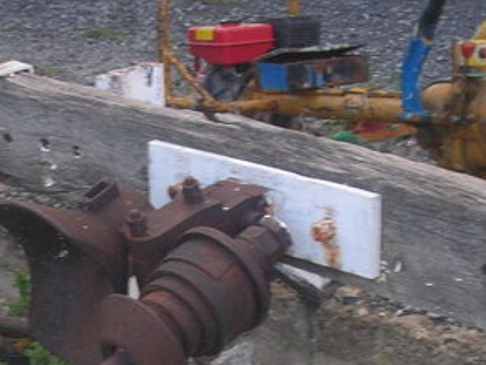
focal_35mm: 118
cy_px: 289
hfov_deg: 16.7
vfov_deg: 12.5
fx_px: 1657
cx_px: 196
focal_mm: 9.1
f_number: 3.4
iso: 50
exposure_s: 1/30
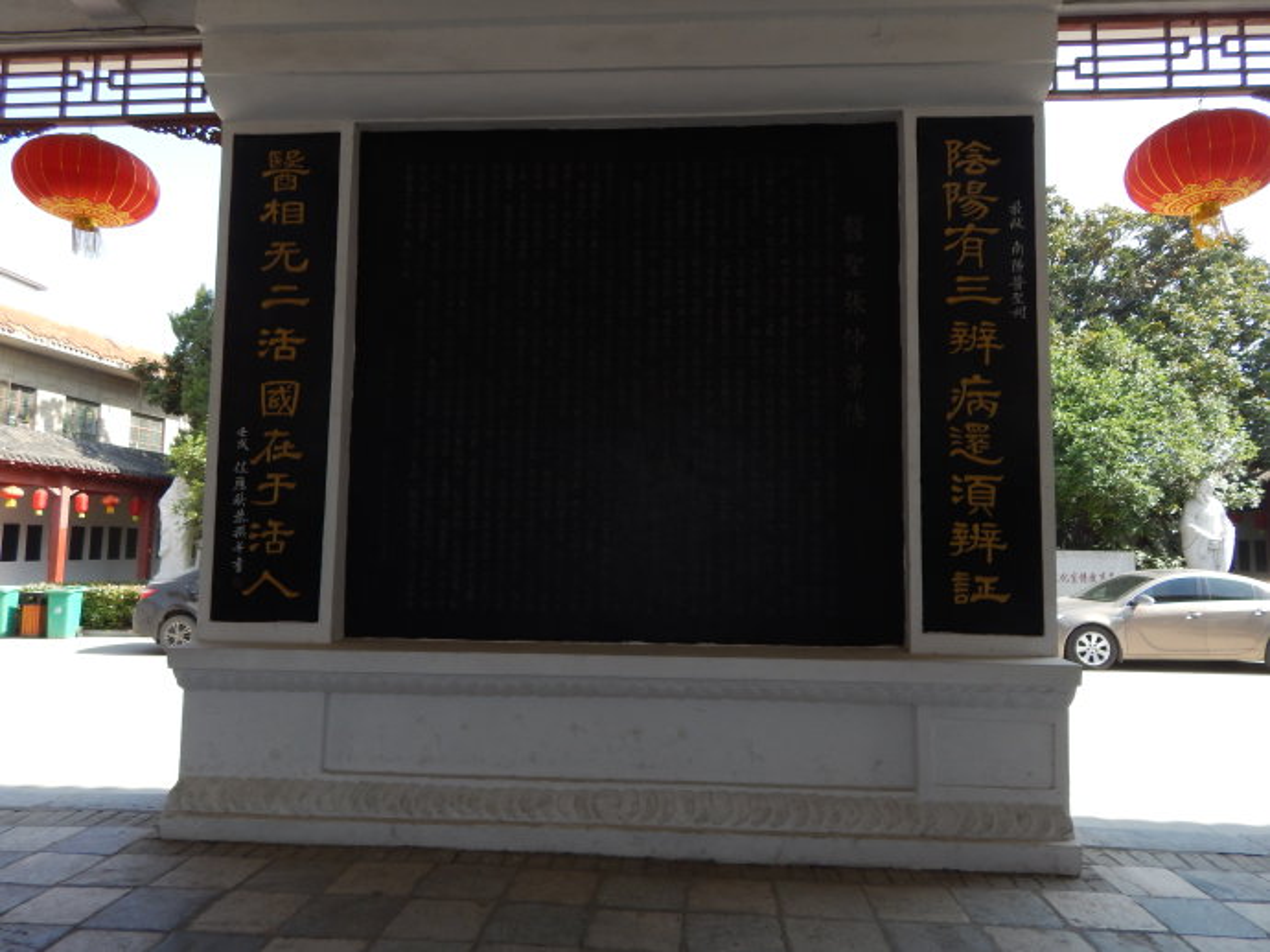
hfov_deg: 73.9
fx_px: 844
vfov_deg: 58.8
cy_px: 476
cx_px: 635
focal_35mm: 23
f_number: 3
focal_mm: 4
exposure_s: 1/400
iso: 125
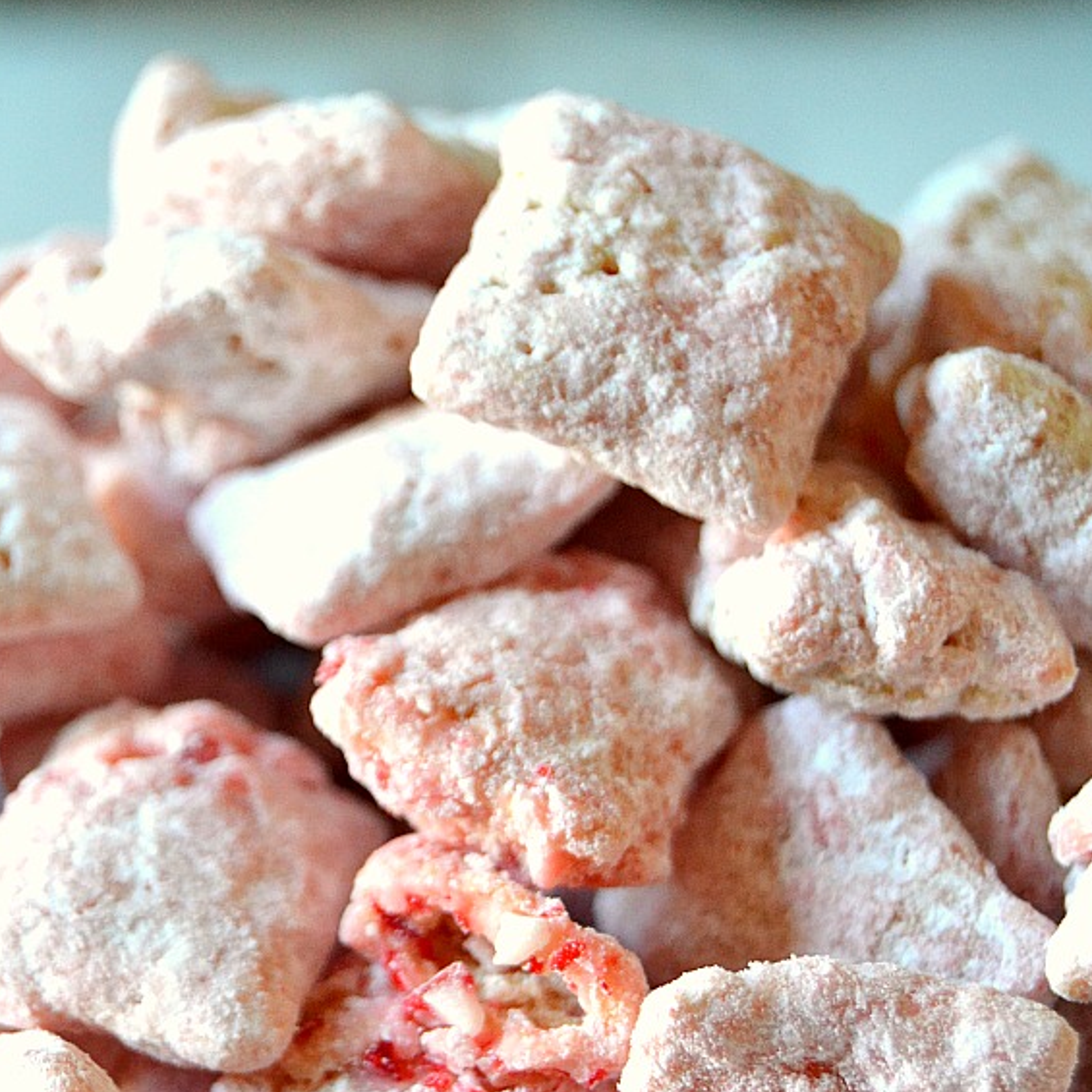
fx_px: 4273
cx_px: 476
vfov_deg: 14.5
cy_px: 857
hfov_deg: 14.6
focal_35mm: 120
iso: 1600
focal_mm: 55
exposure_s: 1/60
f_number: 5.6
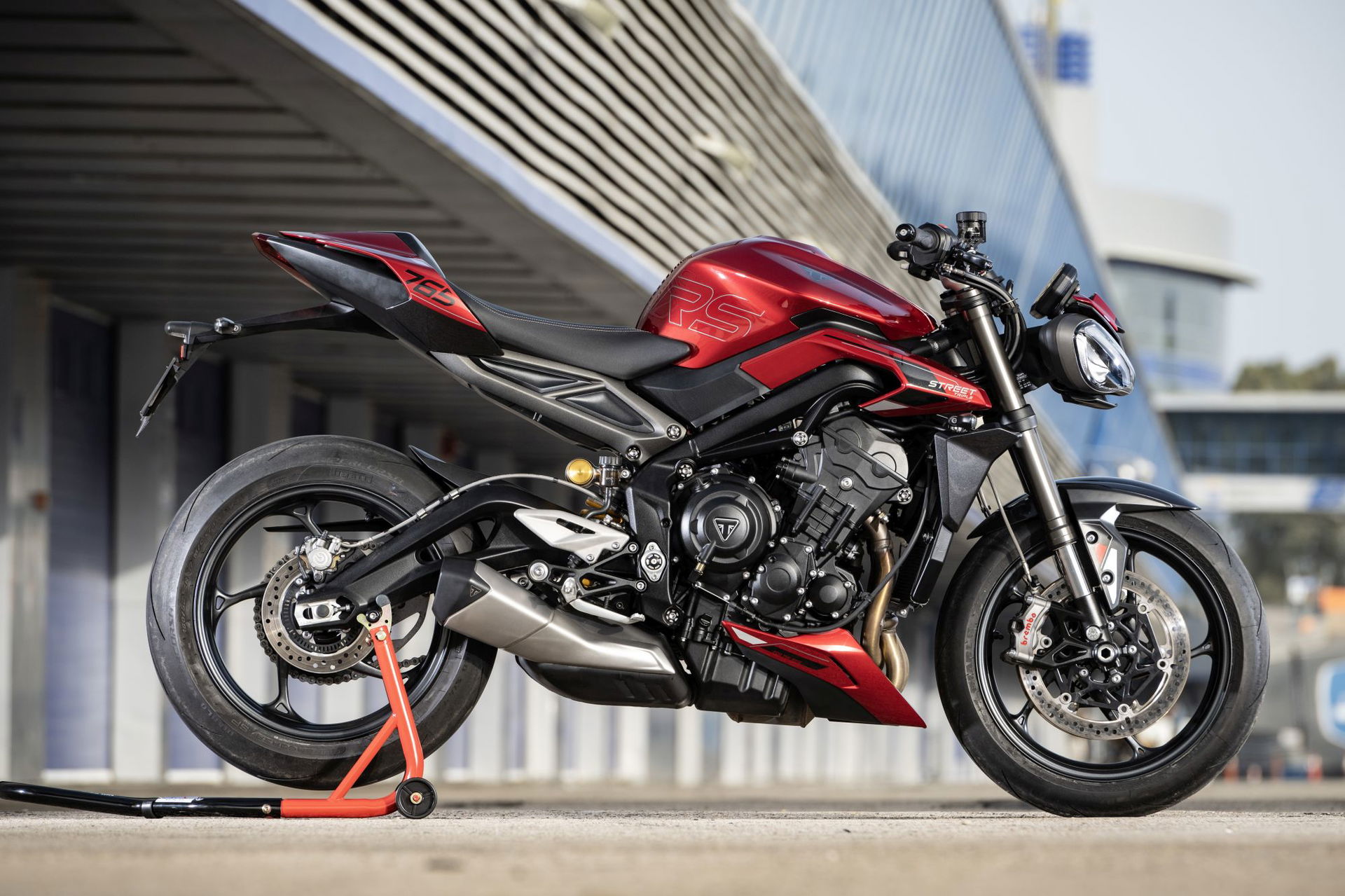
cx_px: 672
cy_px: 448
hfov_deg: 10.3
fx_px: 7470
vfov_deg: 6.9
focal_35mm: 200
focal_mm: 200
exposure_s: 1/200
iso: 125
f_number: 7.1
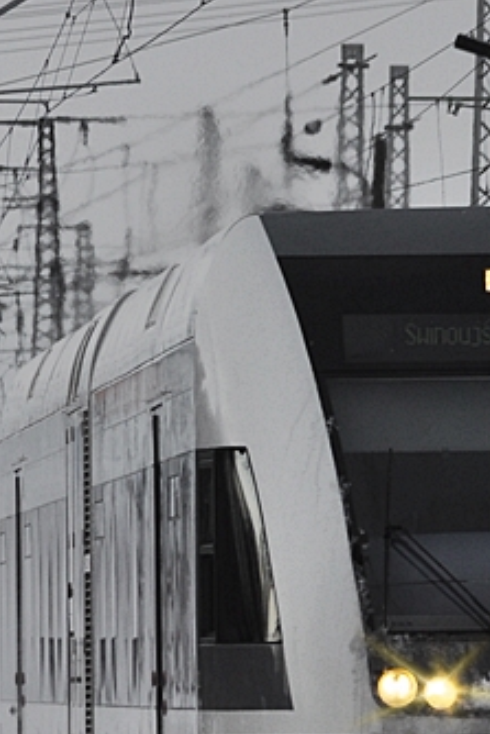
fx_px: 14051
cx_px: 497
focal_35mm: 689
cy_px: 418
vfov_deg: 3.0
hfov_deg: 2.0
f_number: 8
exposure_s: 1/200
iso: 320
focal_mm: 150
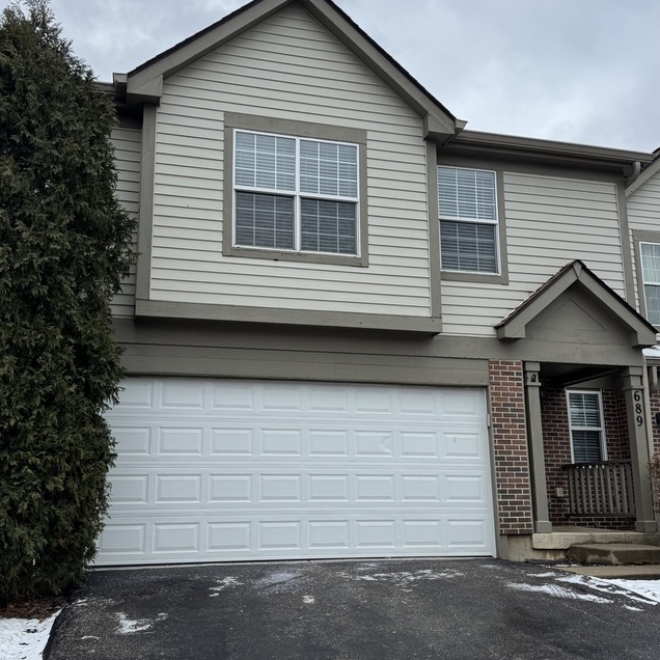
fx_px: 777
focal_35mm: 36
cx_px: 330
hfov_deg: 46.0
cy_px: 334
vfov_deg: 46.0
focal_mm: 6.76
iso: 80
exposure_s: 1/1094
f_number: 1.78
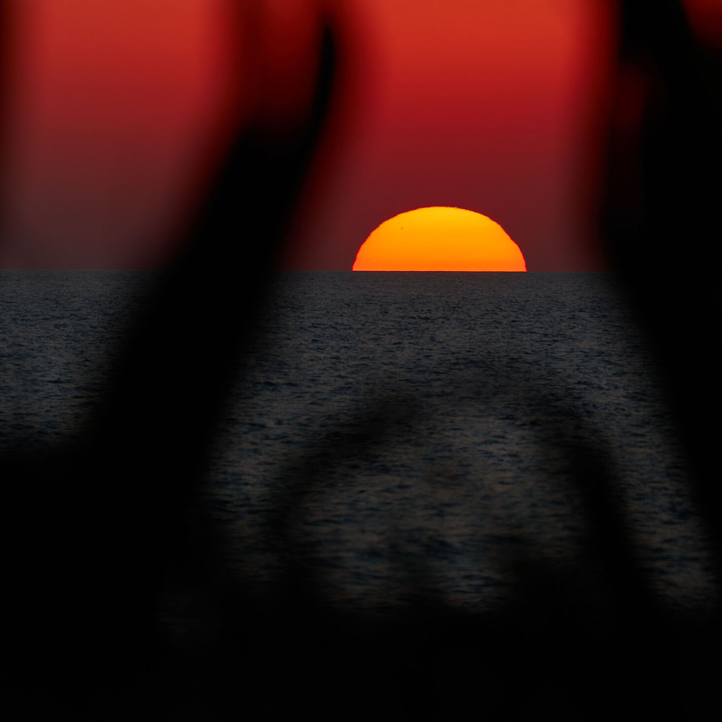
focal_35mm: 821
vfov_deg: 2.1
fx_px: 19374
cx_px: 438
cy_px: 328
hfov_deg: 2.1
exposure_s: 1/500
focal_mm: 588
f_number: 10
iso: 400
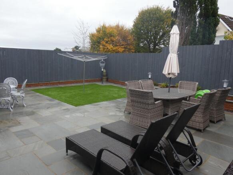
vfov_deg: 51.3
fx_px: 182
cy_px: 88
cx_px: 116
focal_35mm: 27
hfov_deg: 65.3
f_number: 3.2
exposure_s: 1/80
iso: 80
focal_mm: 4.8
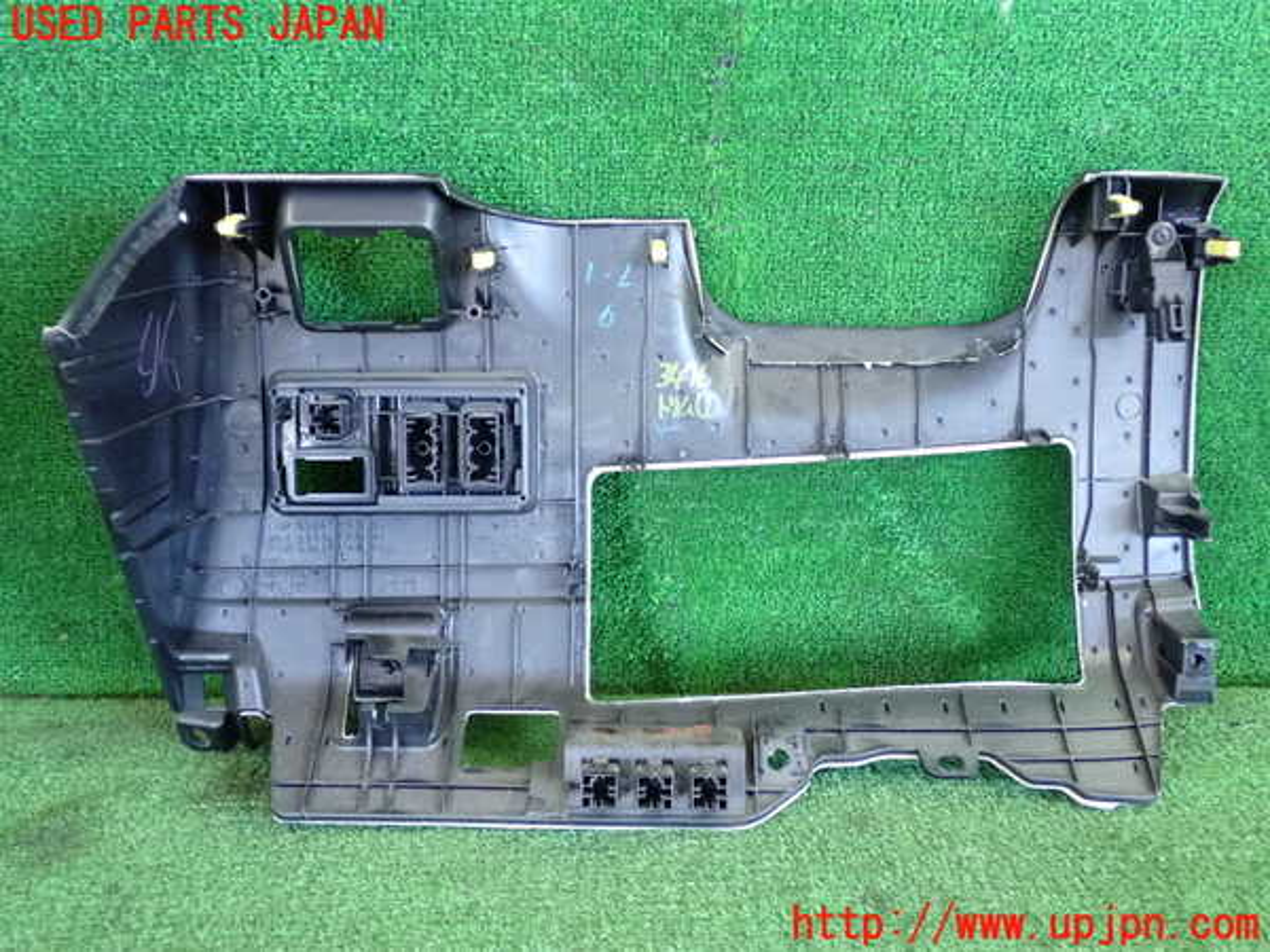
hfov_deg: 49.0
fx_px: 1394
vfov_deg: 37.7
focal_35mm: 38
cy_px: 476
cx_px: 635
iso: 1250
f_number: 2.7
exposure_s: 1/125
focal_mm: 6.83
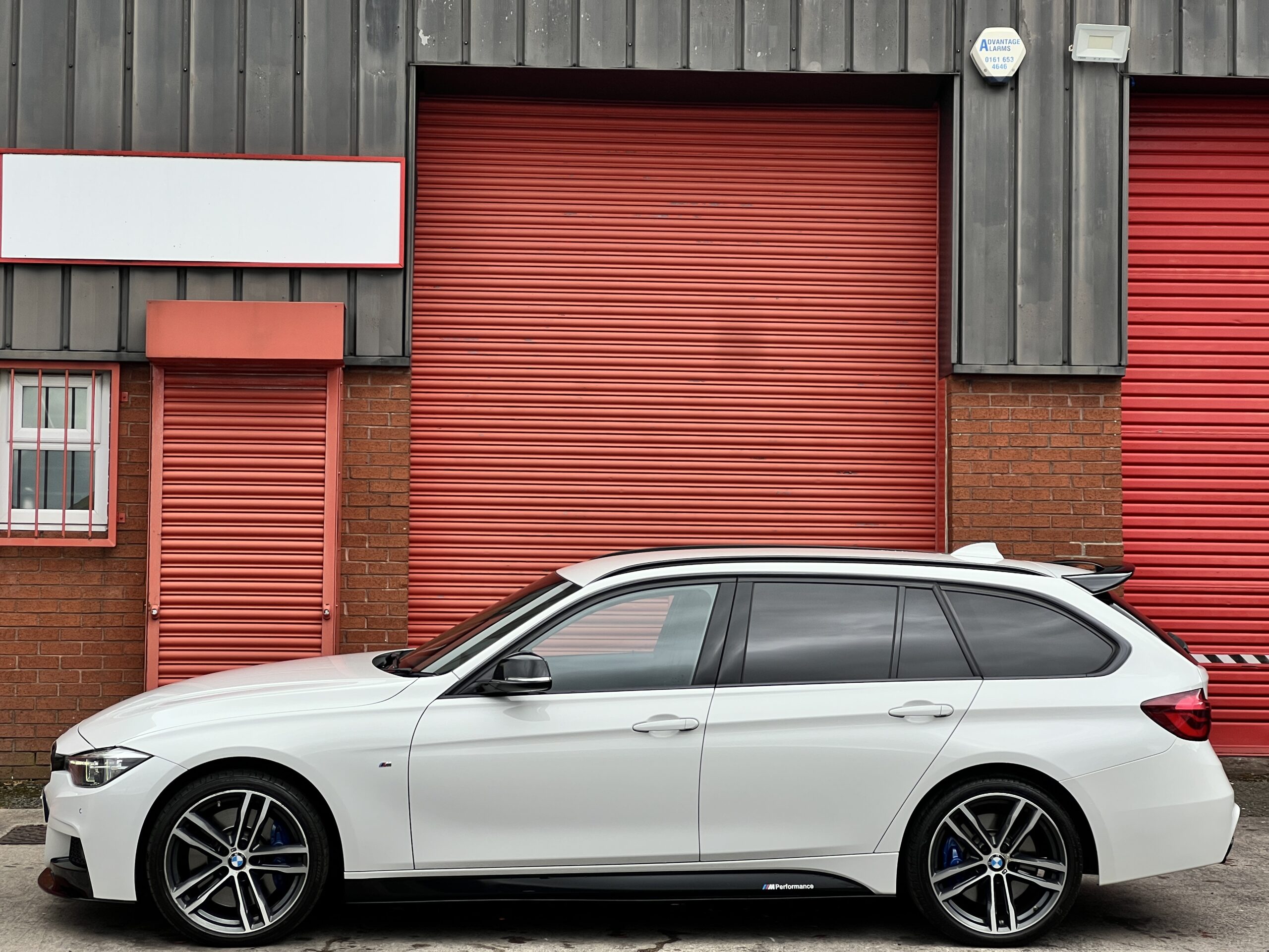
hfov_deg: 25.3
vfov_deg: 19.1
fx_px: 2823
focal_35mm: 77
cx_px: 634
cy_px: 476
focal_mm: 9
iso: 32
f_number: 2.8
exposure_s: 1/239
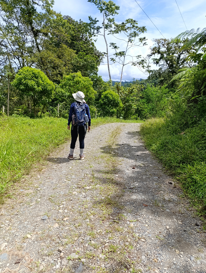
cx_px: 103
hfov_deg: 59.0
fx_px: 182
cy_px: 136
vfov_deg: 73.8
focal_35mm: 23
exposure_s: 1/552
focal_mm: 6.14
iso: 50
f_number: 1.6
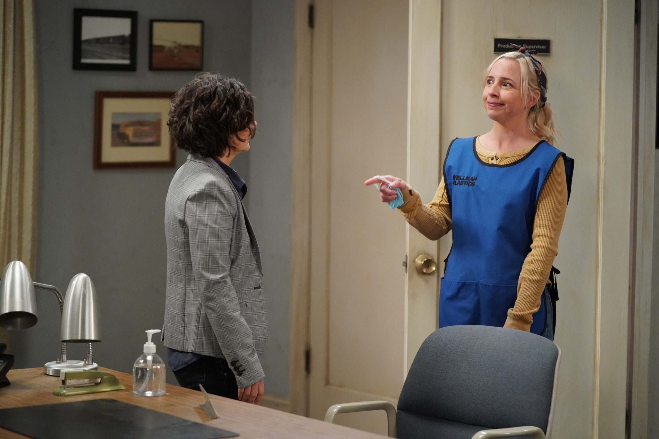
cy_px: 220
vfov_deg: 14.0
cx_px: 330
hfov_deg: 20.8
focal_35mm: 98
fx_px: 1794
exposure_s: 1/200
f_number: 2.8
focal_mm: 98
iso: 8000
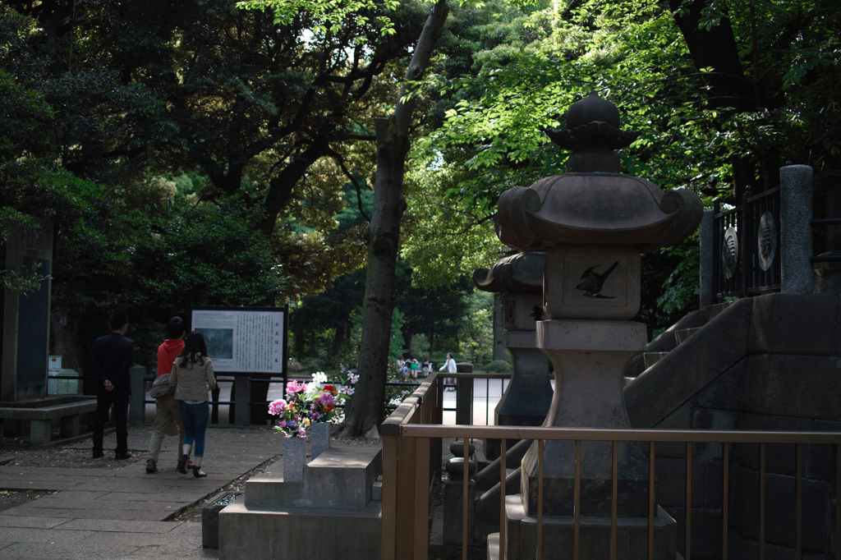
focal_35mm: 41
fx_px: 957
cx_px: 420
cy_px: 280
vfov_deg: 32.6
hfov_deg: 47.4
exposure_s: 1/100
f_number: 2.8
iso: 100
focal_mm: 24.2
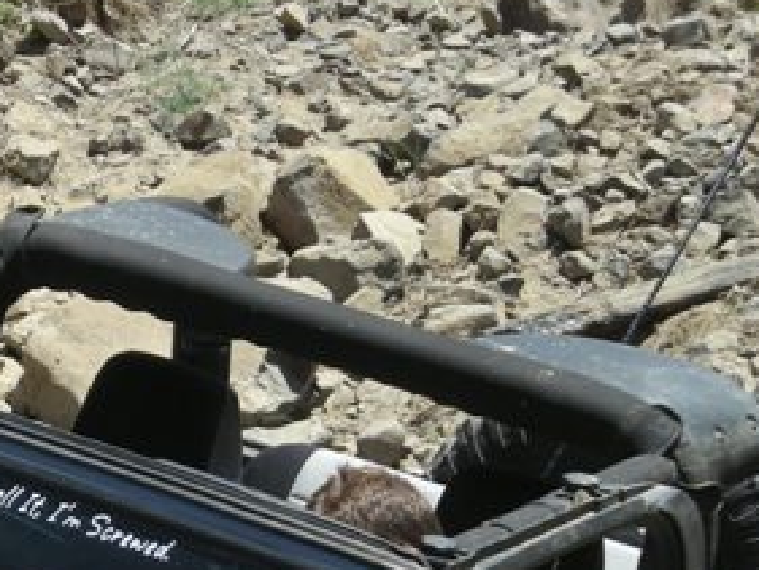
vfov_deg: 6.2
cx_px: -22
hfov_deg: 8.2
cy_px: 565
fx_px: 5243
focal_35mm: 239
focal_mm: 17.1
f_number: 4.7
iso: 50
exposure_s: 1/262
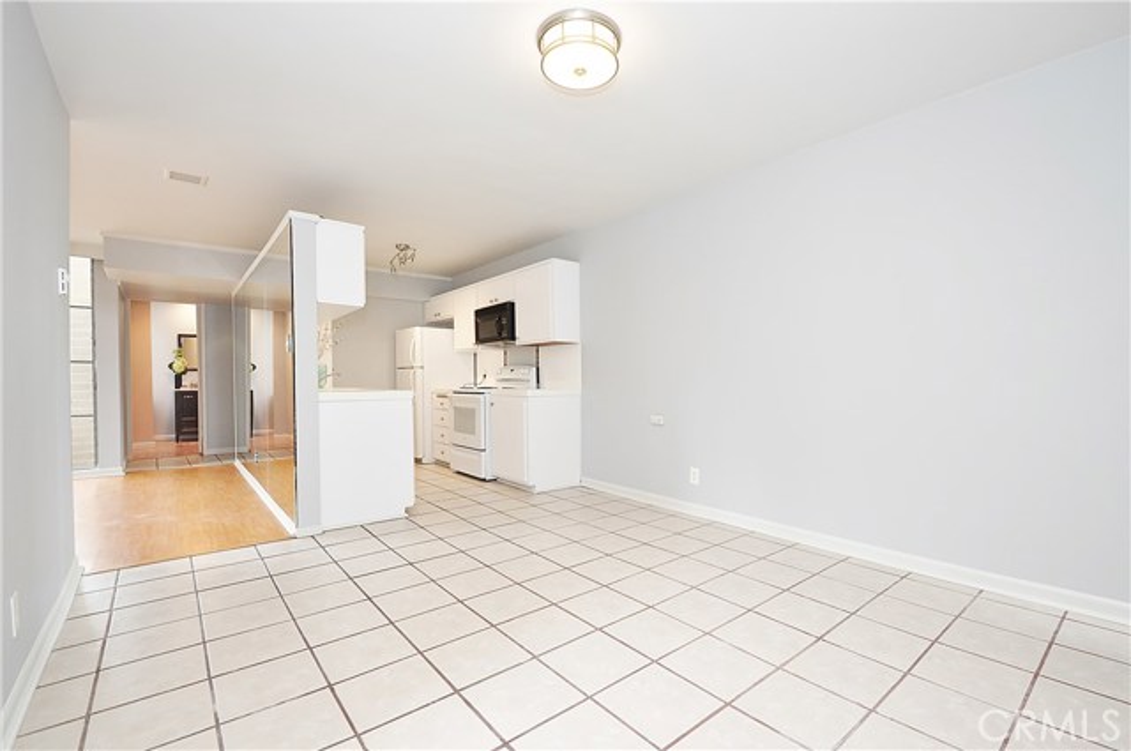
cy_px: 376
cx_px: 566
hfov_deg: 100.5
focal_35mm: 15
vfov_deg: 77.2
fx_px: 471
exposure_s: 1/13
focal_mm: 10
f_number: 8
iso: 320
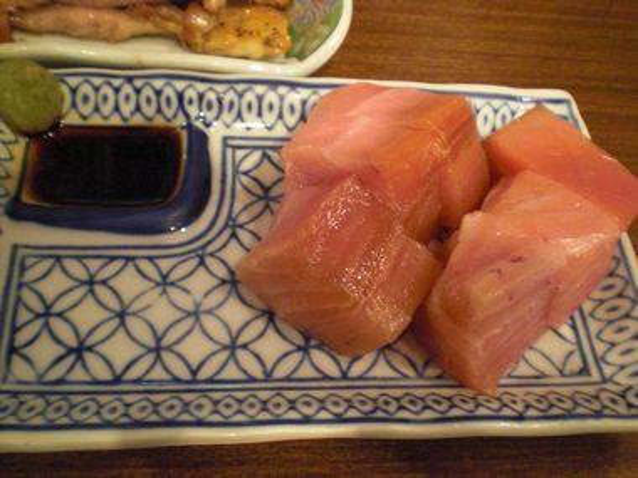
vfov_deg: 37.7
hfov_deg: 49.0
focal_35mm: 38
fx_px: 700
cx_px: 319
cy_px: 239
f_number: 3.1
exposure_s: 1/30
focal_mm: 6.3
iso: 800
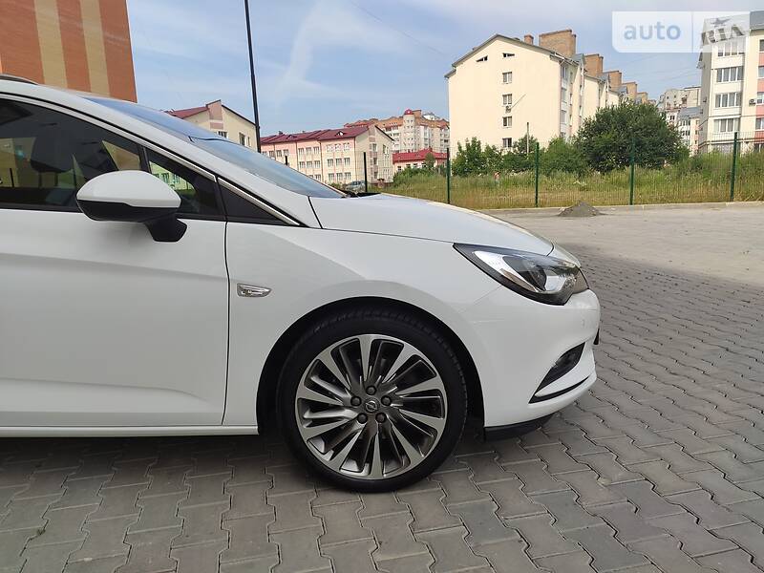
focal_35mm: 26
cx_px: 382
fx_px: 574
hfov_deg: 67.3
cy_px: 286
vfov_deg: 53.1
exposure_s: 1/1569
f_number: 1.8
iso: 112
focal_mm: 4.8
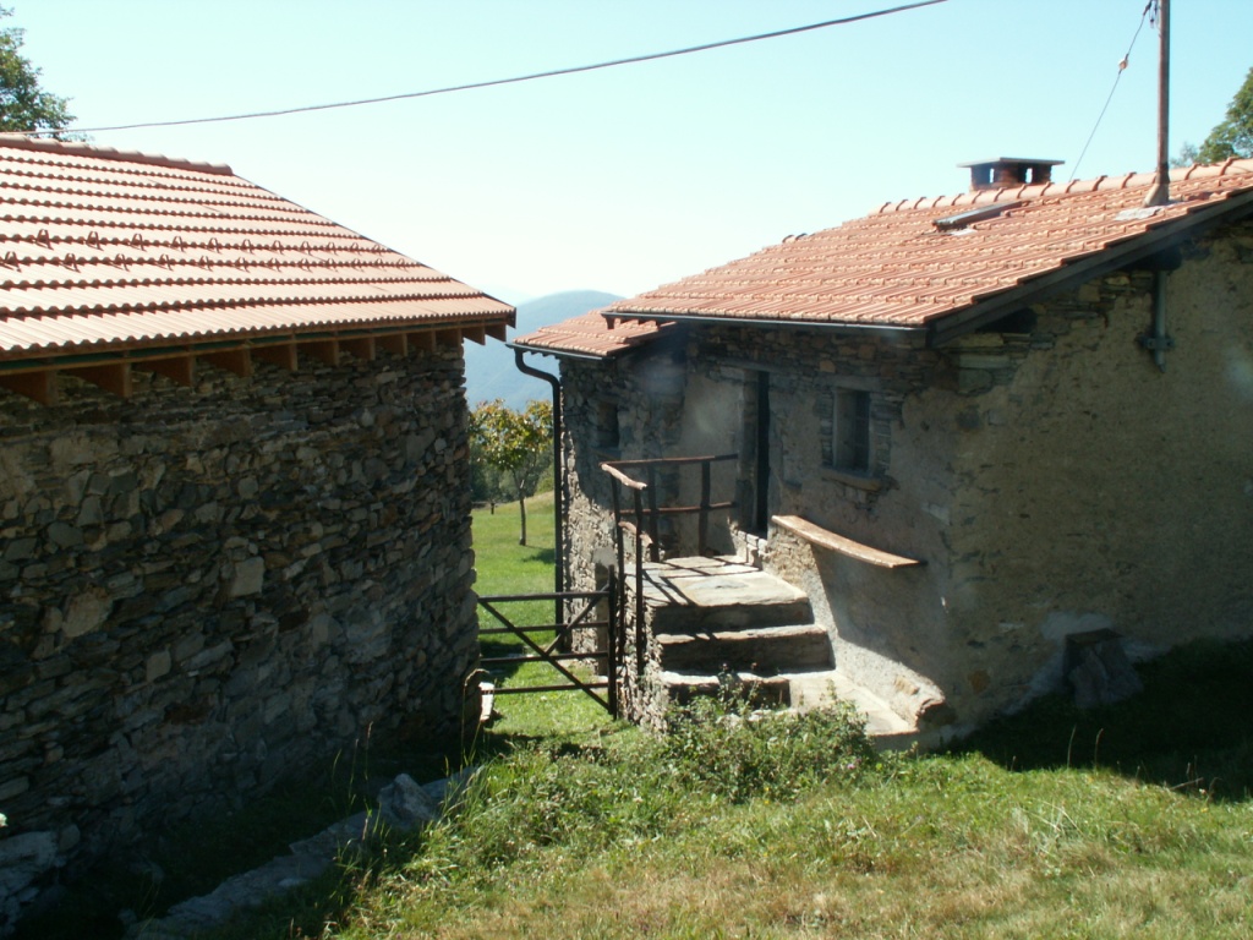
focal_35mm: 35
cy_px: 470
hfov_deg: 52.6
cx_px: 626
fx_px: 1267
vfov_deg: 40.7
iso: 50
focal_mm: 5.86
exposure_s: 1/60
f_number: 8
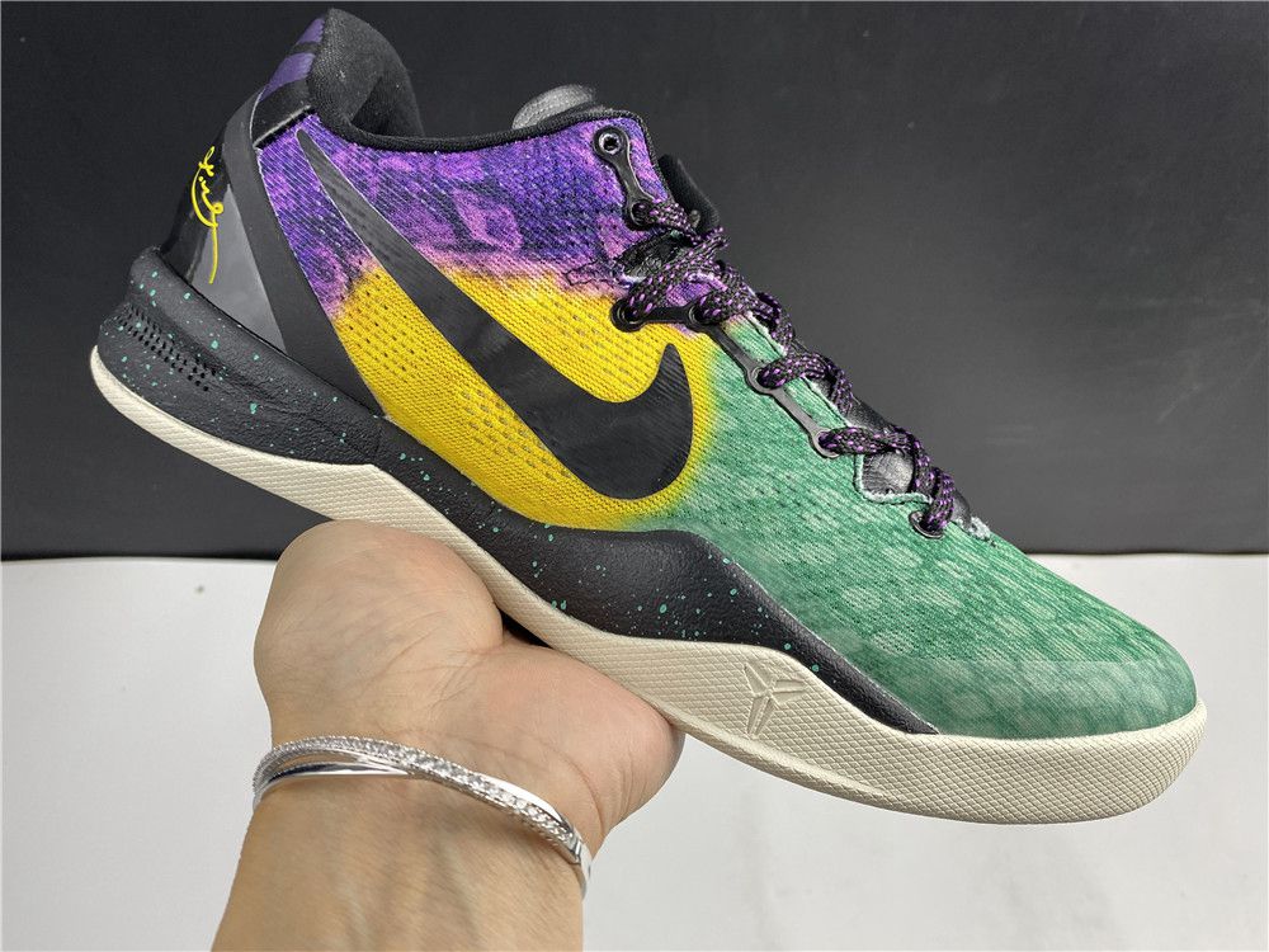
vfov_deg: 53.1
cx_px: 634
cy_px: 476
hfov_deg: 67.3
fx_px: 953
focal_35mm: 26
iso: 64
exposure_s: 1/100
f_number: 1.8
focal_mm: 4.25
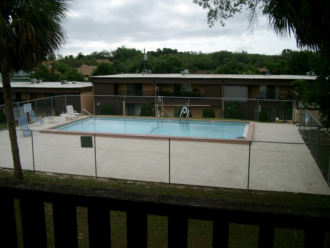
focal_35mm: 37
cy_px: 124
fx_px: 353
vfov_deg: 38.7
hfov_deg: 50.1
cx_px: 165
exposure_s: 1/640
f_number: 5
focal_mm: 7.6
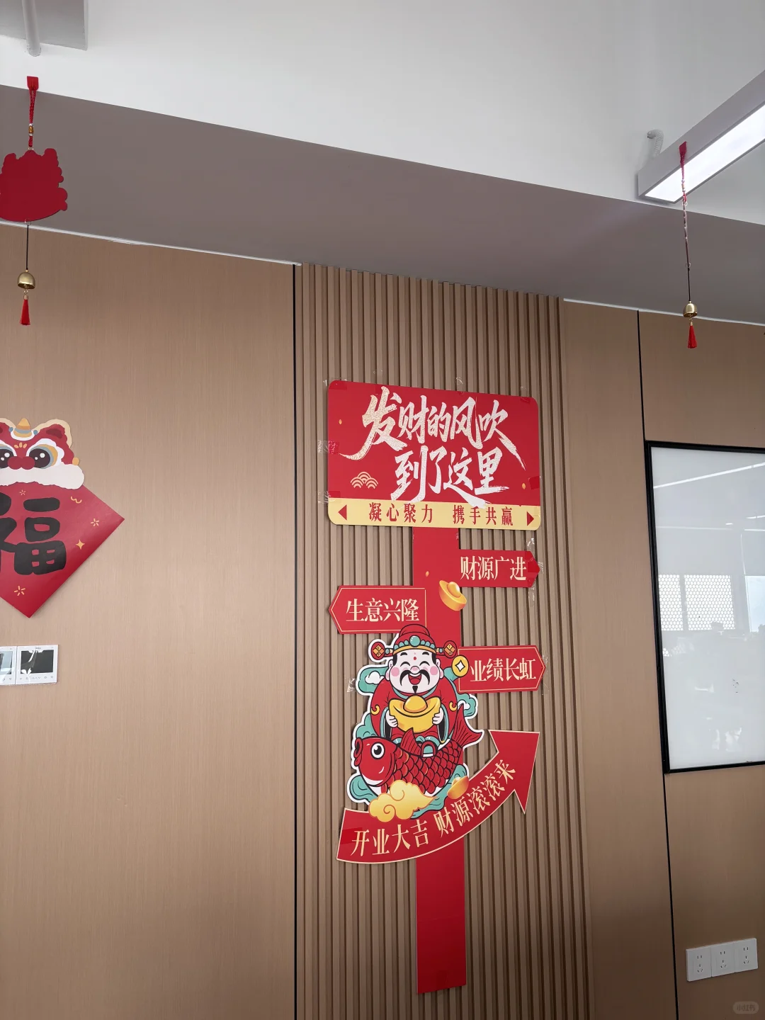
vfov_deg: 67.3
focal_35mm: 26
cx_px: 382
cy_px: 510
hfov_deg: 53.1
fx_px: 766
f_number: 1.6
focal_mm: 5.96
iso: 40
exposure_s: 1/204
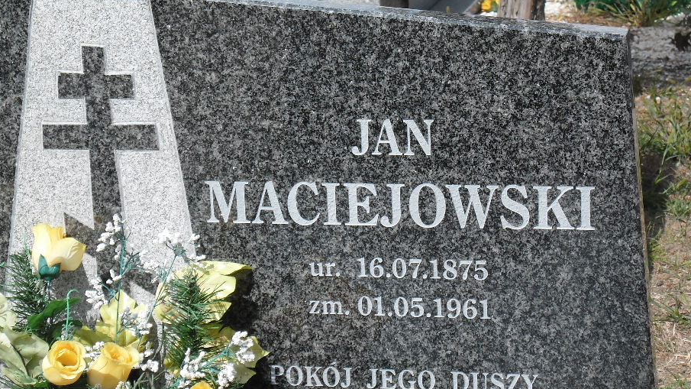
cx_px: 361
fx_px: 1942
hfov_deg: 20.2
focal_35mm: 106
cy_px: 231
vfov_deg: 11.4
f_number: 4.3
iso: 80
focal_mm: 15.4
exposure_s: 1/490
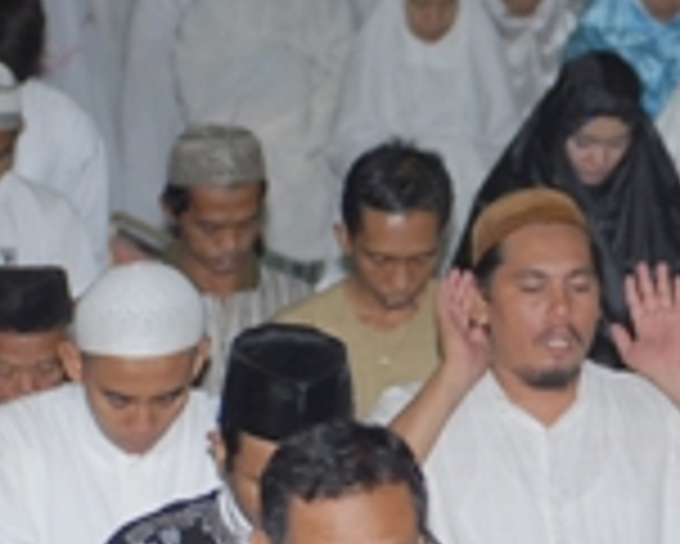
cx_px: 766
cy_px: 373
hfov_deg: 5.7
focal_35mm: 335
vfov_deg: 4.6
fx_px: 6746
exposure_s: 1/40
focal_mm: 80
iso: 400
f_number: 3.2
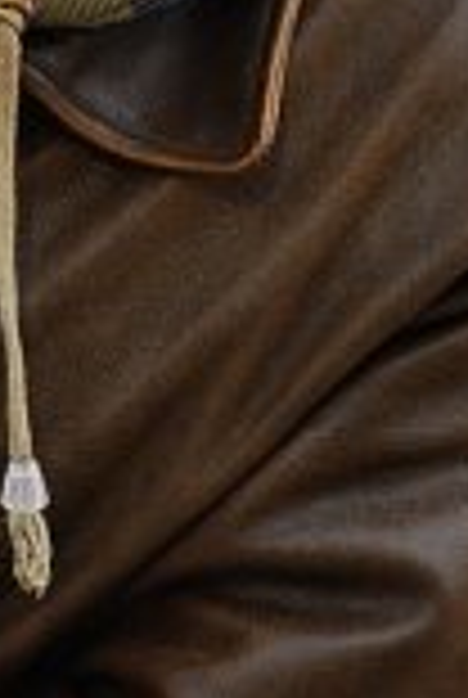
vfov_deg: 3.6
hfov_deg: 2.4
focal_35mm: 567
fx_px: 11011
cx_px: -128
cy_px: -9
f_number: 5.6
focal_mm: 85
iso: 100
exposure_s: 1/40
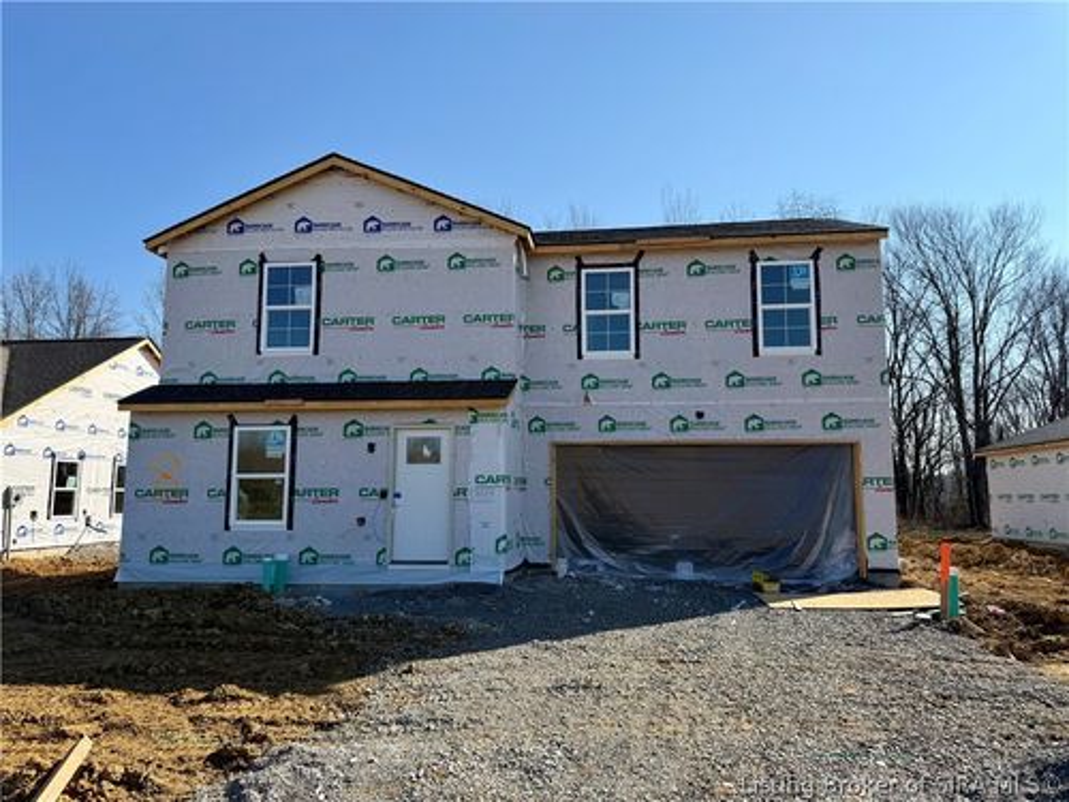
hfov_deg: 71.6
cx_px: 534
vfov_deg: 56.8
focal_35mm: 24
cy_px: 401
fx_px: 741
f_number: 1.78
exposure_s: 1/3953
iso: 80
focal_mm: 6.76
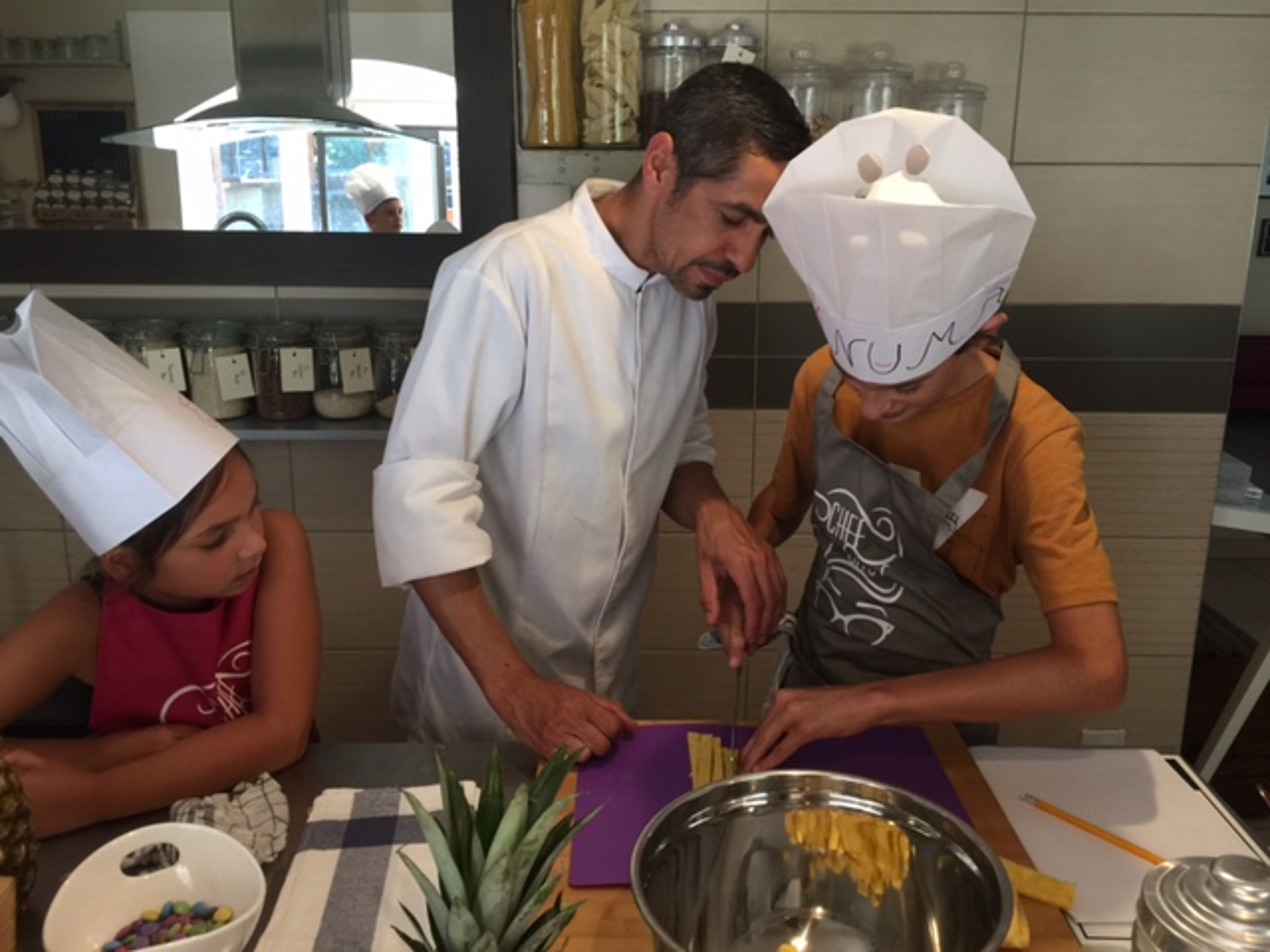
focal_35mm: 29
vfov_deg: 48.2
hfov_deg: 61.7
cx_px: 635
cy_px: 476
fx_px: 1064
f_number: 2.2
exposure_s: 1/33
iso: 64
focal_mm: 4.15
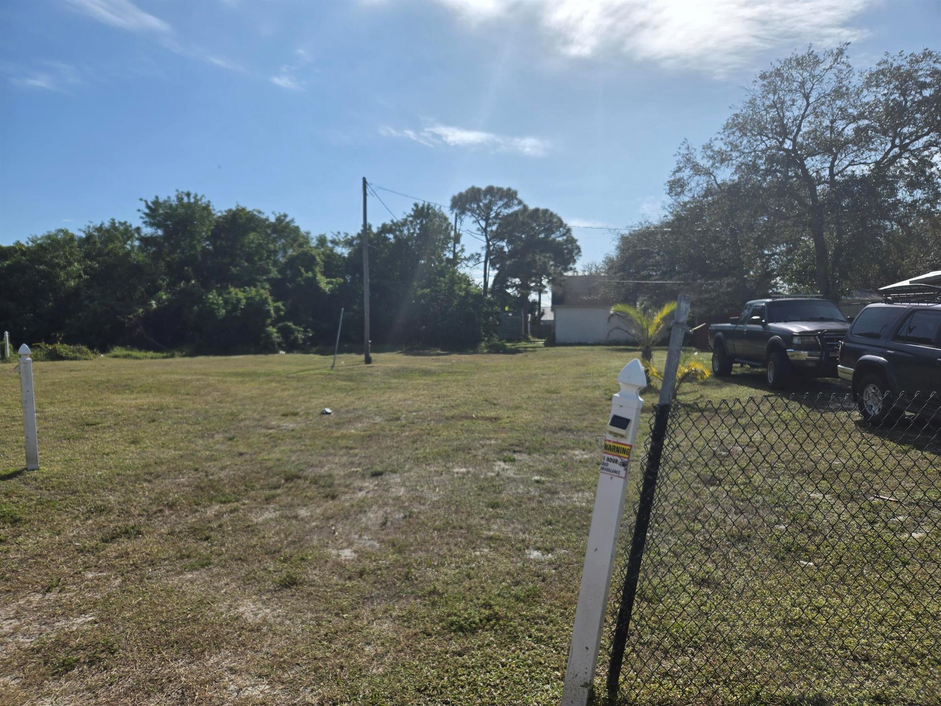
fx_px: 625
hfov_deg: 73.9
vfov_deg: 58.9
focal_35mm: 23
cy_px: 353
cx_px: 470
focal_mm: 5.4
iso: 25
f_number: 1.8
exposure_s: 1/3819
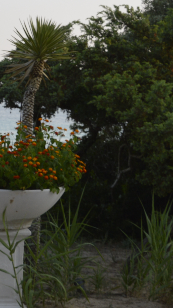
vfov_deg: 21.2
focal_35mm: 101
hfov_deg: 11.0
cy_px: 124
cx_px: -166
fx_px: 821
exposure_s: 1/160
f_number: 6.3
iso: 100
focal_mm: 21
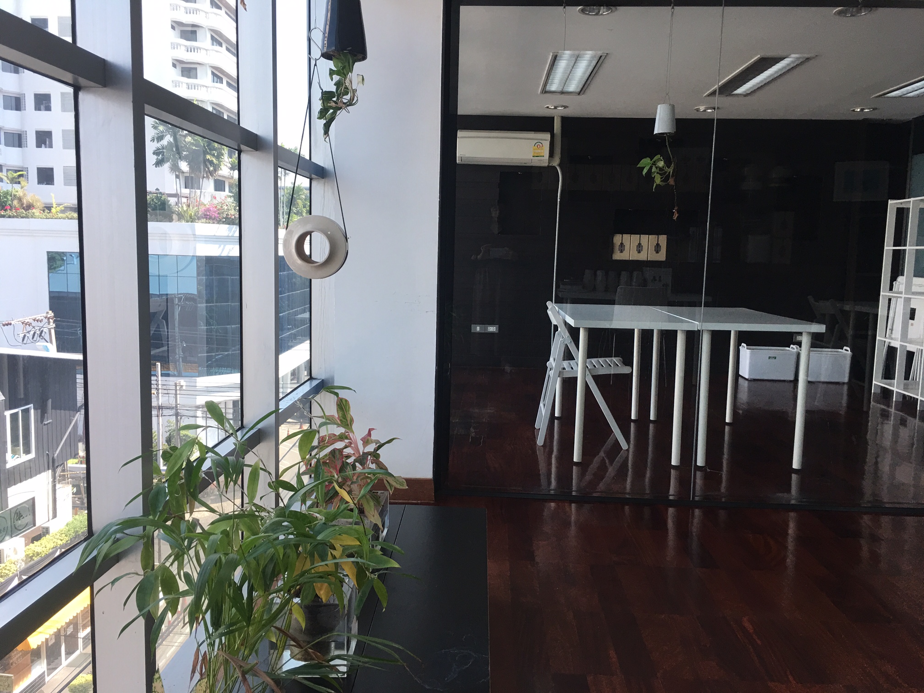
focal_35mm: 29
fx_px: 774
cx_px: 462
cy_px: 346
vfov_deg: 48.2
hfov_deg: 61.7
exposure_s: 1/33
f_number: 2.2
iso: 32
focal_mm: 4.15
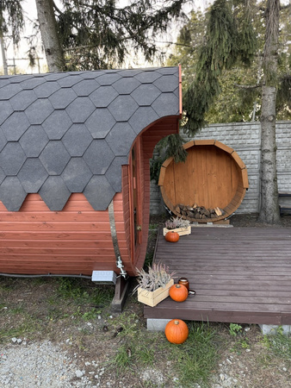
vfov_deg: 71.6
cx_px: 146
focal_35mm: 24
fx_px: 269
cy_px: 194
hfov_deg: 56.9
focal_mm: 6.76
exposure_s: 1/108
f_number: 1.78
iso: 200
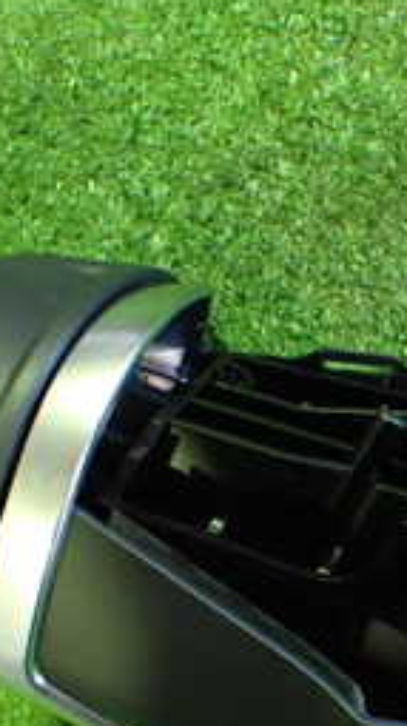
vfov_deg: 27.1
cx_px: 455
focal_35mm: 77
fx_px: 1481
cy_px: 564
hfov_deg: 15.2
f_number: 2.3
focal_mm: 5.4
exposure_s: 1/30
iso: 1000
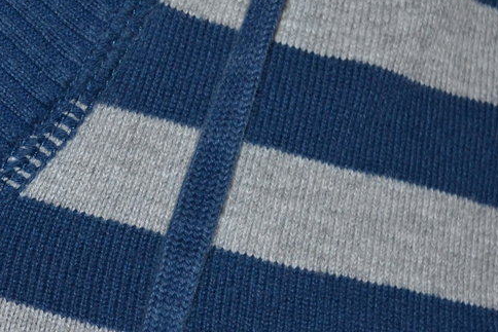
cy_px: 279
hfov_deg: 12.2
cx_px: -157
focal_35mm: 163
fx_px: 2249
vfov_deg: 8.4
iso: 800
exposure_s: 1/60
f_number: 5
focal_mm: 35
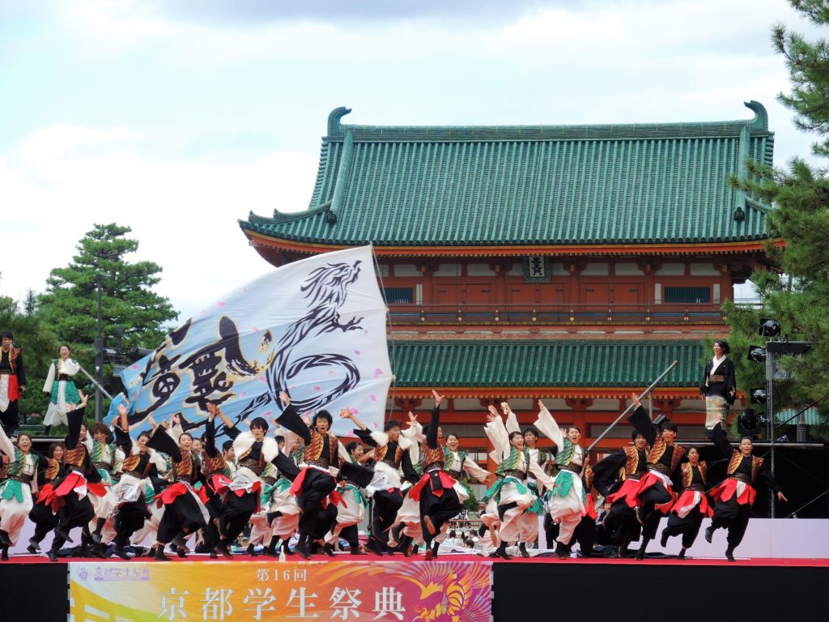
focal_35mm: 117
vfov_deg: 12.7
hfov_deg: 16.8
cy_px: 311
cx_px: 414
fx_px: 2802
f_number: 3.5
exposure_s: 1/320
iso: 80
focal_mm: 25
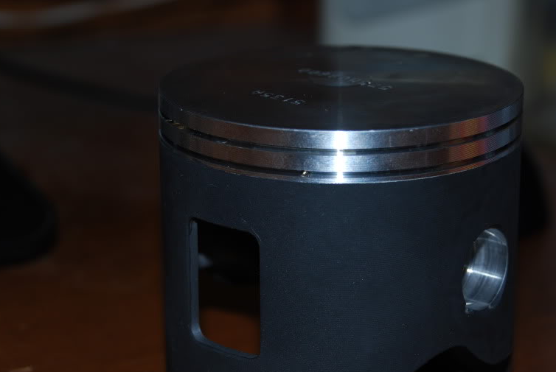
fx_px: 1825
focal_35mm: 118
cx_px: 331
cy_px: 240
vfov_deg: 11.6
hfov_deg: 17.3
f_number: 5.3
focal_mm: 58
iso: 100
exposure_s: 1/125
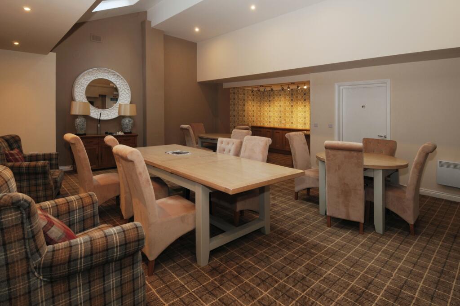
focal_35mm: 18
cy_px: 153
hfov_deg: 90.0
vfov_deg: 67.3
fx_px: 230
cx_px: 230
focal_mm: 12
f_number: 7.1
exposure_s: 1/10
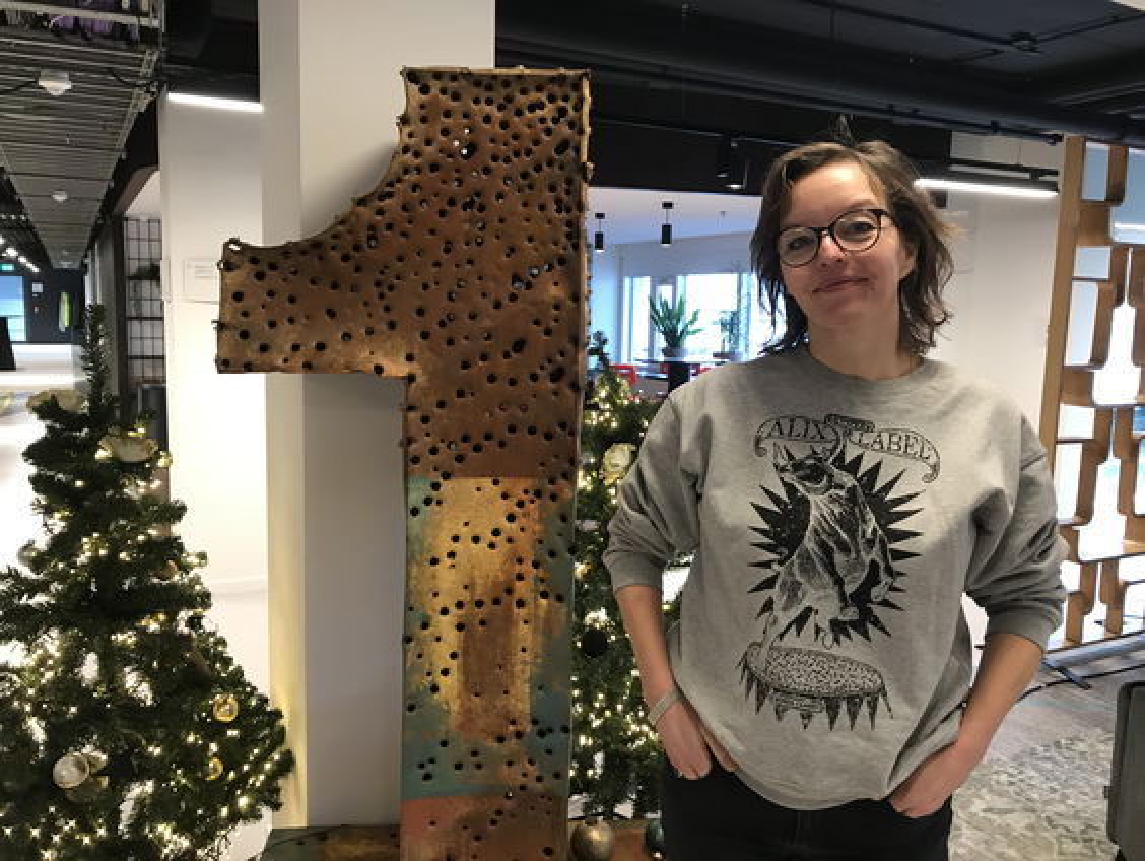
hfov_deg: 63.4
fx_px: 927
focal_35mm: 28
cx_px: 572
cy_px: 430
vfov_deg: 49.8
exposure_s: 1/17
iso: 64
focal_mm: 3.99
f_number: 1.8
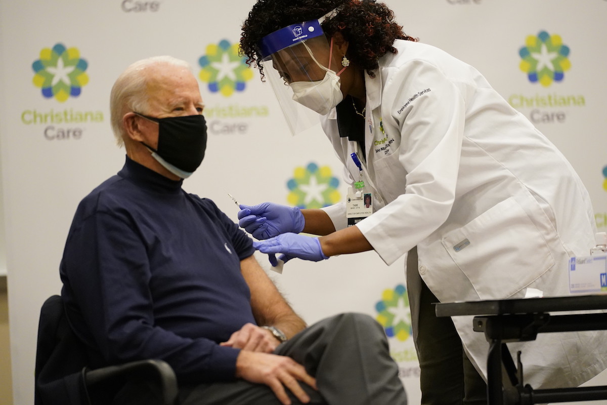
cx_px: 304
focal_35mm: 159
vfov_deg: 8.6
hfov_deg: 12.9
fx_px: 2681
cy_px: 202
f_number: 2.8
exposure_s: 1/500
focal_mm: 159
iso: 6400
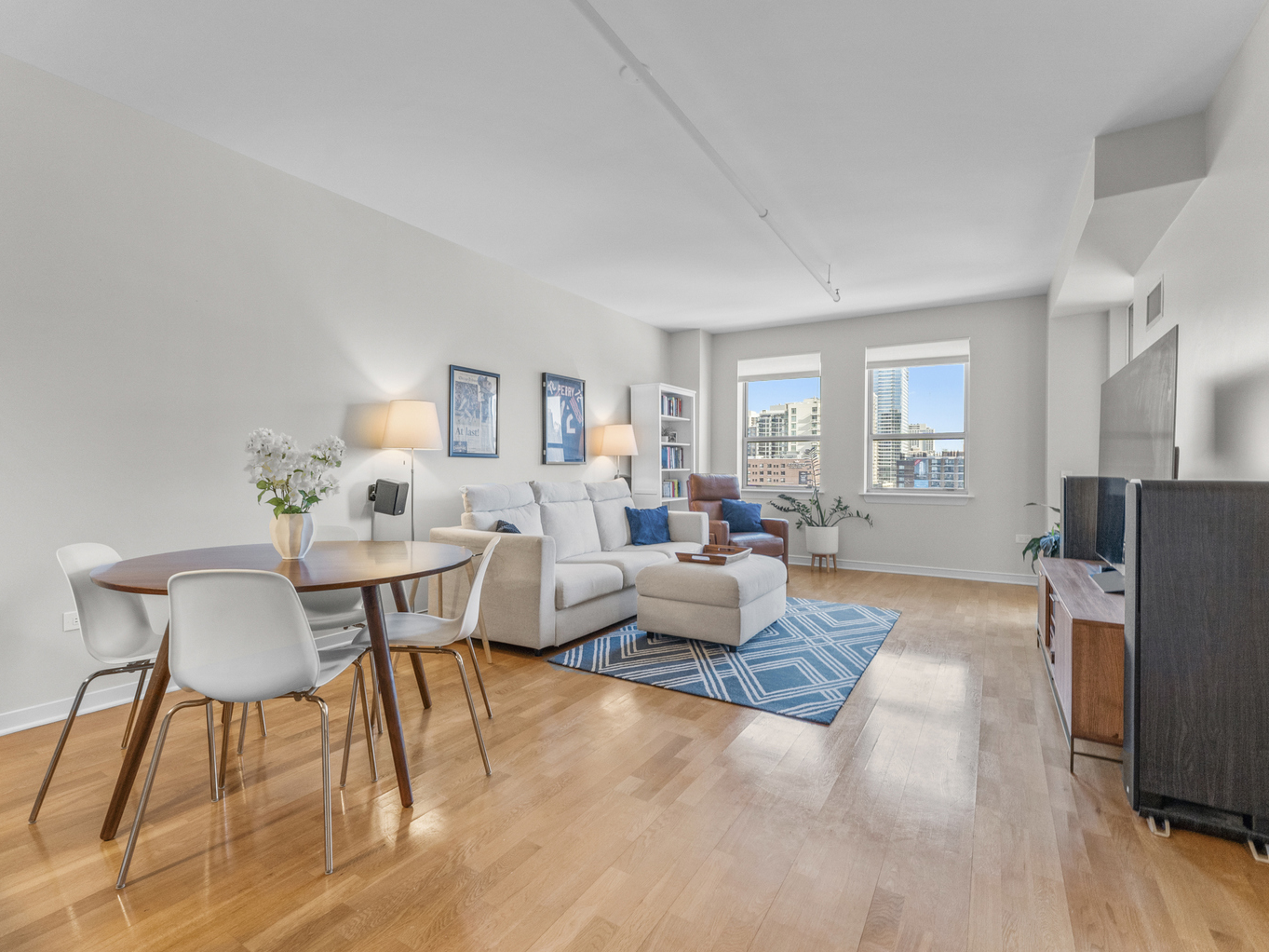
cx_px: 609
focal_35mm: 16
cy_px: 466
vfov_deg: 78.1
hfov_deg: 94.5
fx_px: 586
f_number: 7.1
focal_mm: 14
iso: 640
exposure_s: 1/160
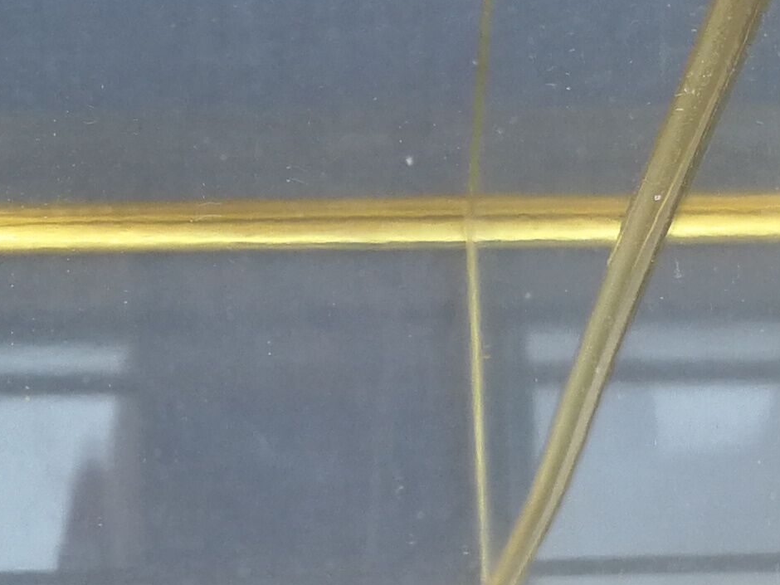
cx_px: 273
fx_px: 2569
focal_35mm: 114
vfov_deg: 12.9
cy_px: 522
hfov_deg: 17.2
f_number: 2.2
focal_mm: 3.95
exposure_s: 1/100
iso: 64
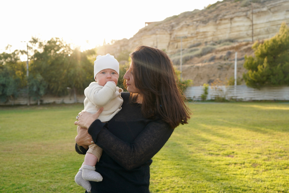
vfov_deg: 38.9
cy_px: 96
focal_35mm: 34
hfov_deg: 55.8
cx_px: 144
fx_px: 273
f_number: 4
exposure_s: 1/250
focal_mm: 34
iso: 200
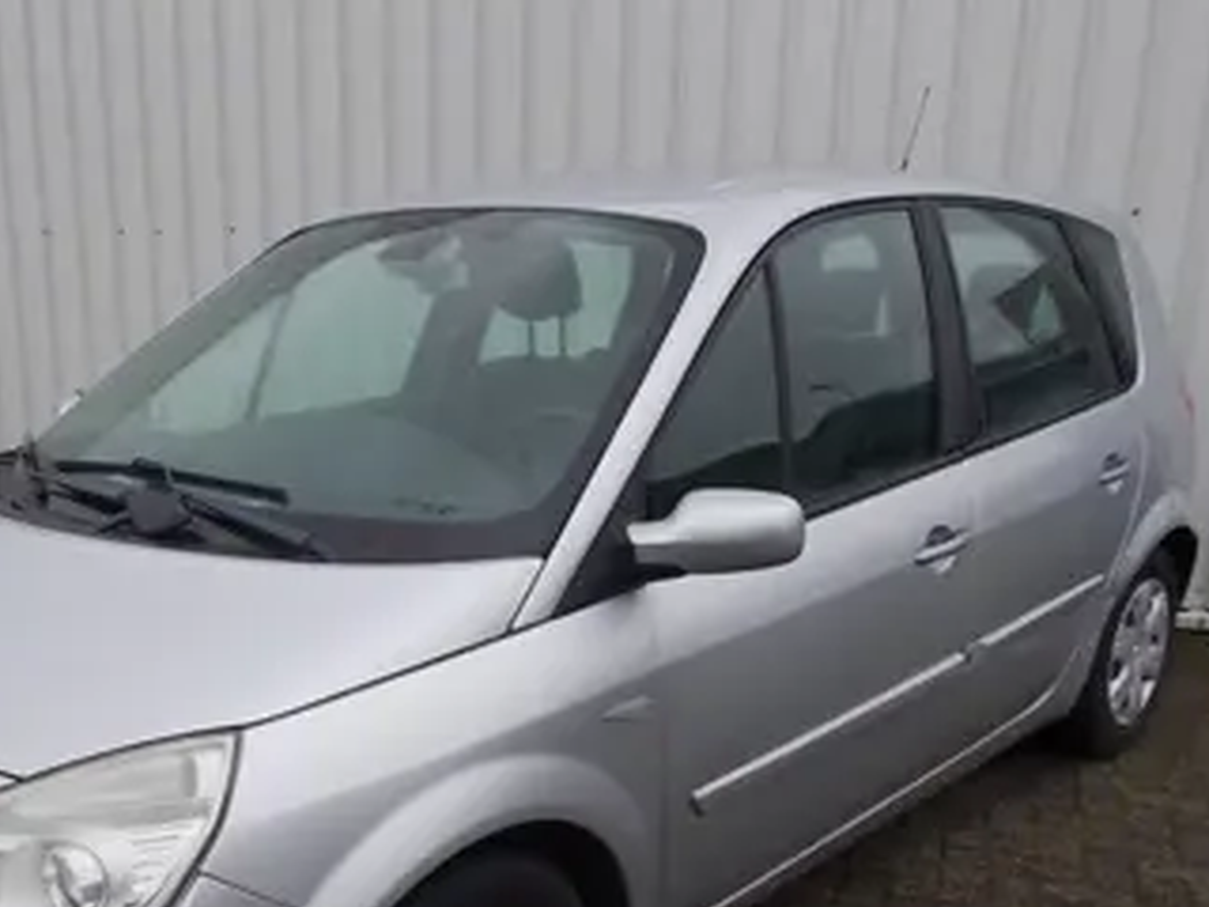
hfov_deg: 47.1
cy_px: 676
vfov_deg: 36.0
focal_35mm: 39
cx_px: 404
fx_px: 1362
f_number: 3.2
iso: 80
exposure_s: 1/40
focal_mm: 4.6
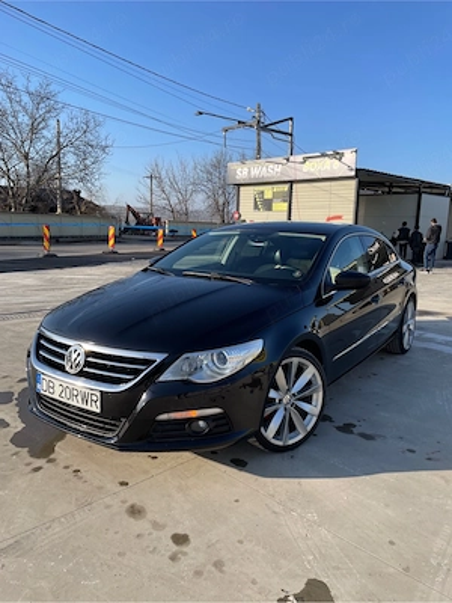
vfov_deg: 67.3
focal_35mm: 26
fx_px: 453
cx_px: 226
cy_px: 302
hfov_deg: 53.1
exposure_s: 1/1916
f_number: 1.6
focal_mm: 4.2
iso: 32
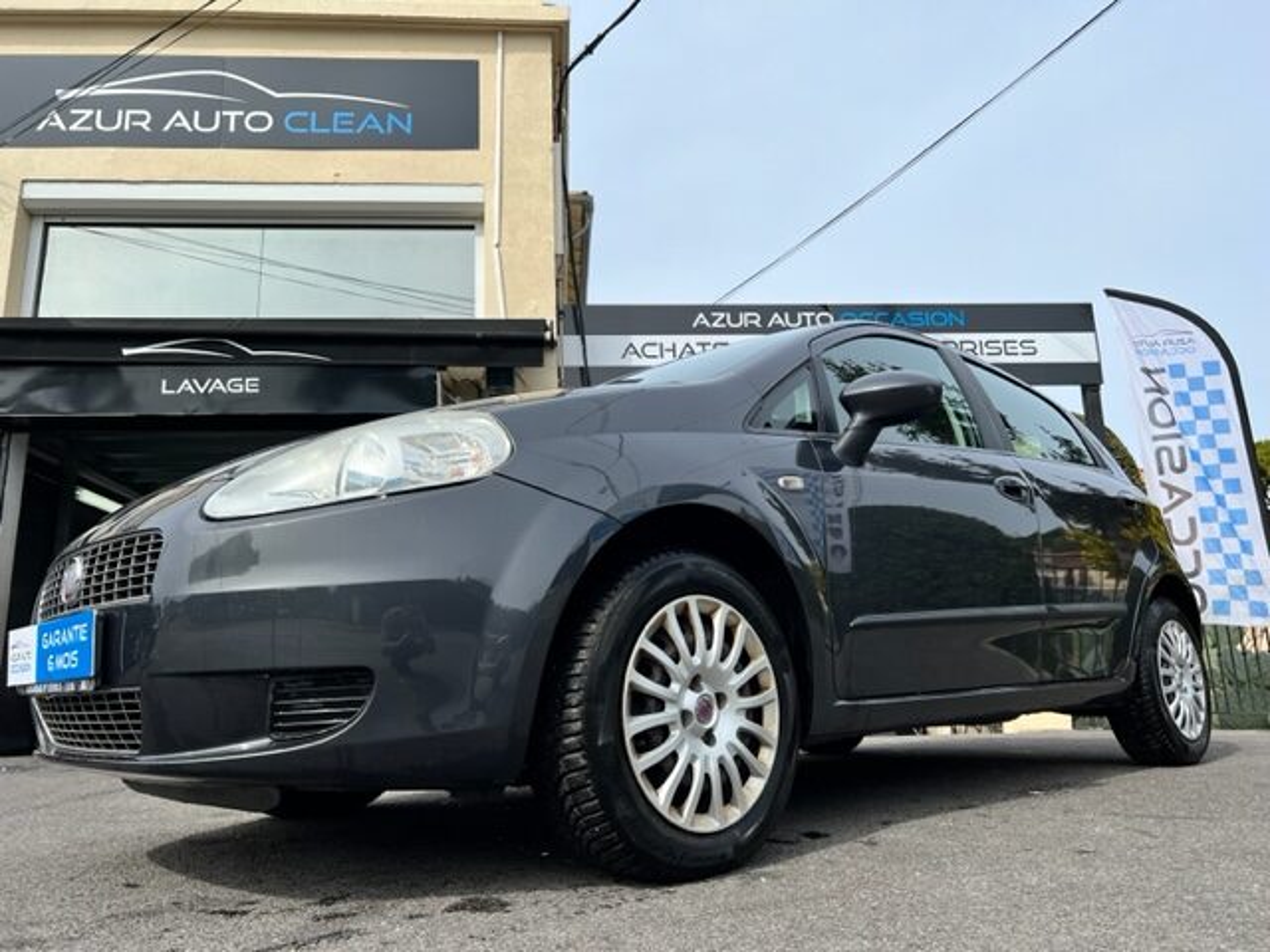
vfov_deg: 53.1
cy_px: 476
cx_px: 635
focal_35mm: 26
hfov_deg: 67.3
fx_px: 954
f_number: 1.5
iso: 50
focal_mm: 5.7
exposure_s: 1/4115
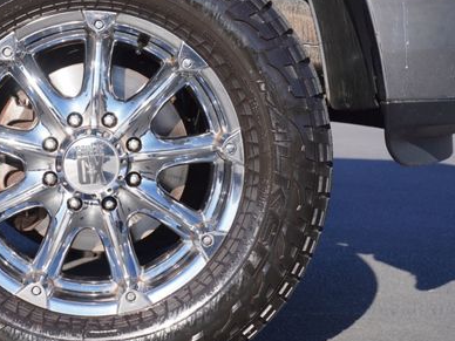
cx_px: 100
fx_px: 1564
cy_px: 159
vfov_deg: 12.5
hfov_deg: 16.4
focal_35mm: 119
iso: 100
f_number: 7.1
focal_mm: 50
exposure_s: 1/250
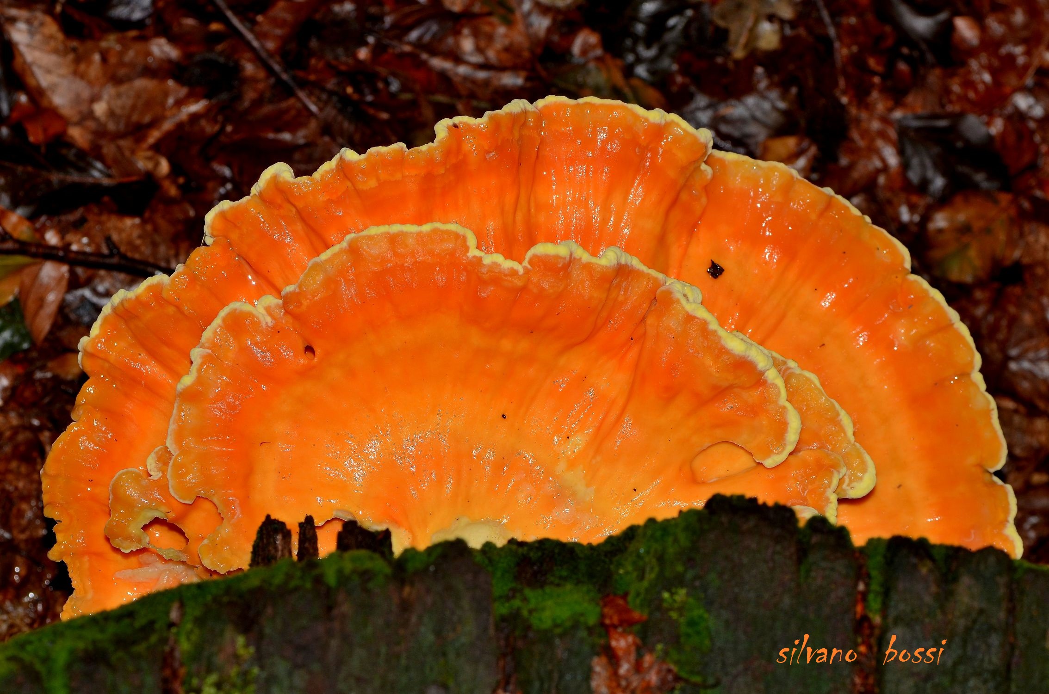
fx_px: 4579
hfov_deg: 13.1
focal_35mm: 158
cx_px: 524
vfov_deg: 8.7
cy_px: 347
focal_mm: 105
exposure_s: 1/60
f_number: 8
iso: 200
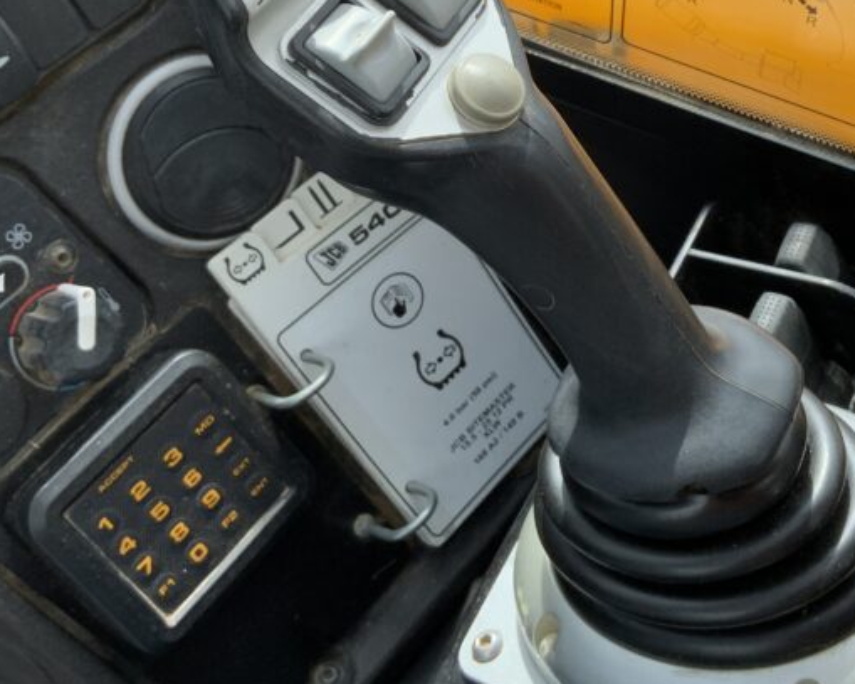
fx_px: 1442
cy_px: 155
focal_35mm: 57
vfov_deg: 26.3
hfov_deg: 32.1
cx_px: 692
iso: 16
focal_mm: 3
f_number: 1.8
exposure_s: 1/425
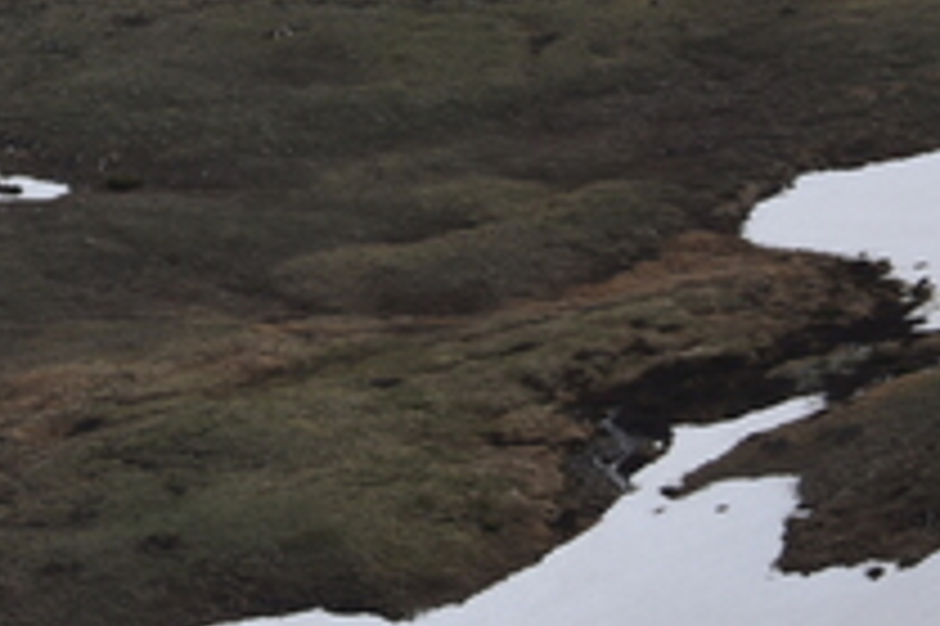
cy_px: -603
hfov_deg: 4.9
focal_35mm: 417
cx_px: -360
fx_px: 10879
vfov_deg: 3.3
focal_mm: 68
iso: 100
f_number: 9
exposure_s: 1/320
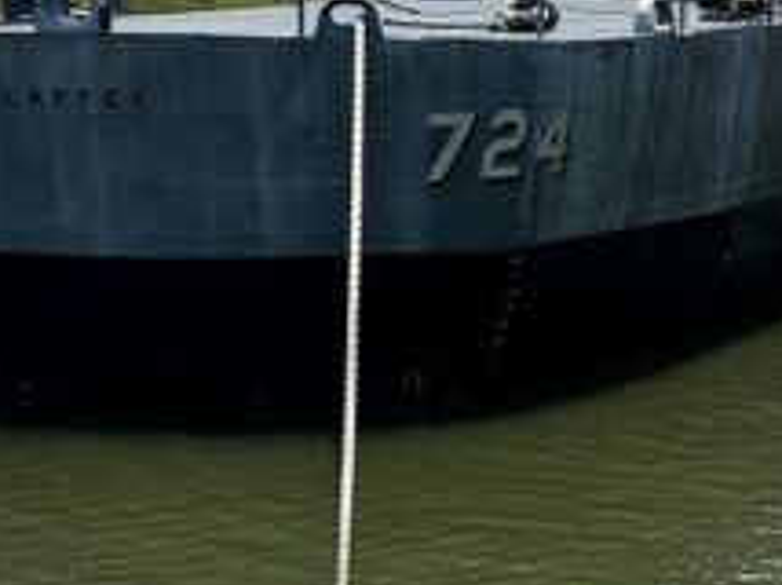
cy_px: 113
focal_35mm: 115
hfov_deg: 17.1
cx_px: 449
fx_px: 2595
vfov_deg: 12.8
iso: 80
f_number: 1.78
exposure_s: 1/8197
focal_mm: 6.86
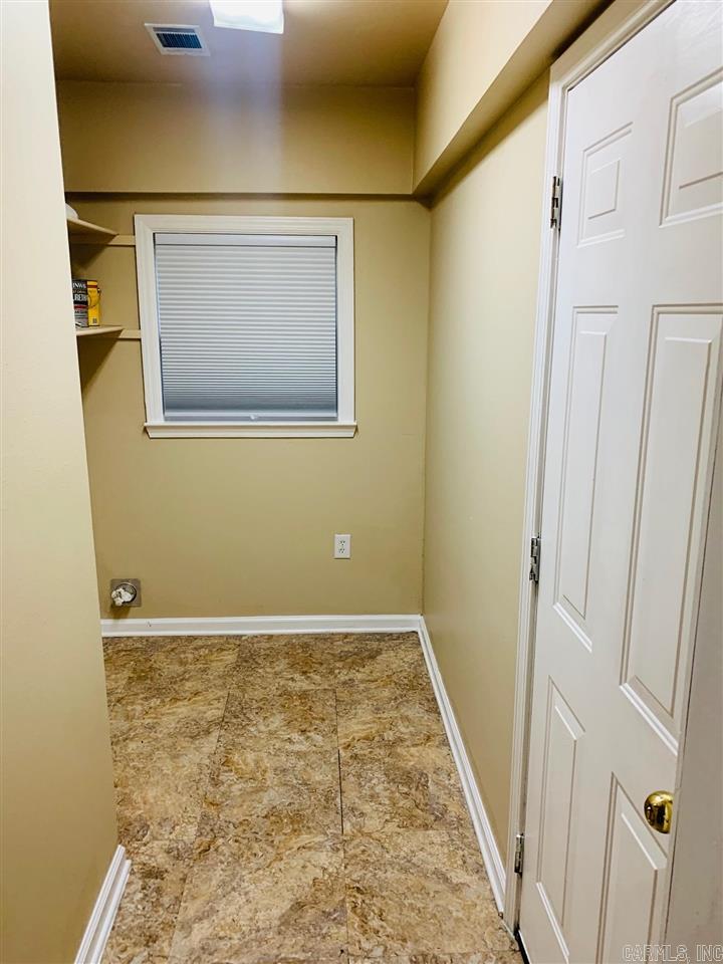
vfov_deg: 67.3
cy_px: 482
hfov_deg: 53.1
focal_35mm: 26
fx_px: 724
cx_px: 362
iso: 100
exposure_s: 1/60
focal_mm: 4.25
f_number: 1.8
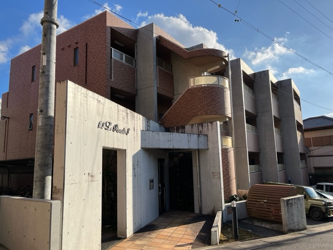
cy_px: 125
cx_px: 166
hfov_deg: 67.3
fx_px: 250
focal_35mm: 26
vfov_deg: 53.1
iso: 50
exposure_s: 1/3215
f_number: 1.6
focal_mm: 5.1
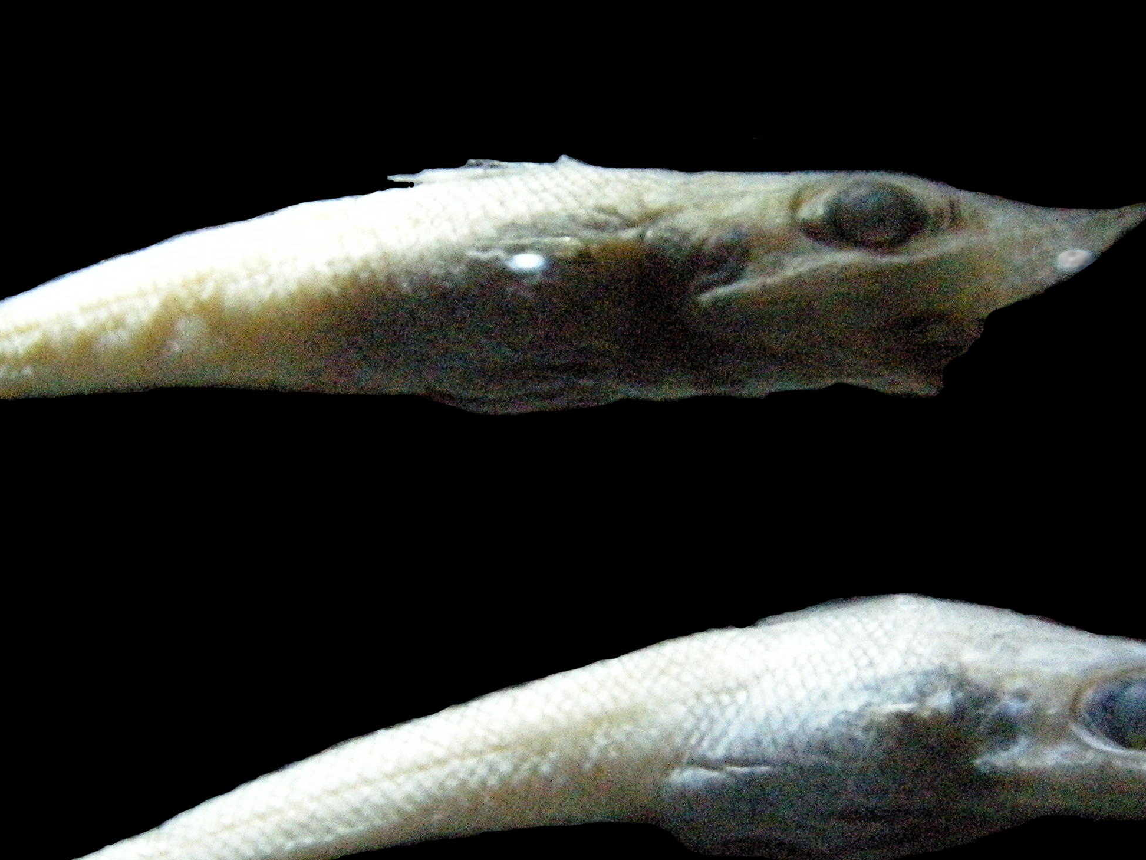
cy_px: 406
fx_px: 2384
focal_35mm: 72
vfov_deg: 20.4
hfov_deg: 27.0
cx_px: 687
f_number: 2.7
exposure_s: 1/27.1
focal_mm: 7.5
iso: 1600
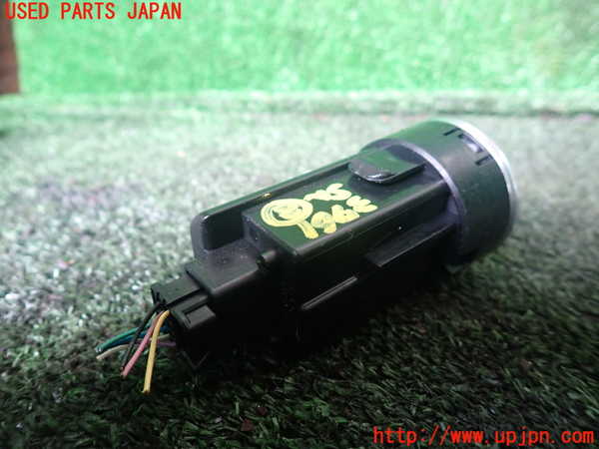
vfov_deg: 54.9
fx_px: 433
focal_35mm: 25
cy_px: 224
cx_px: 300
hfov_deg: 69.4
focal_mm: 4.5
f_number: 2
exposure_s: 1/30
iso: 320
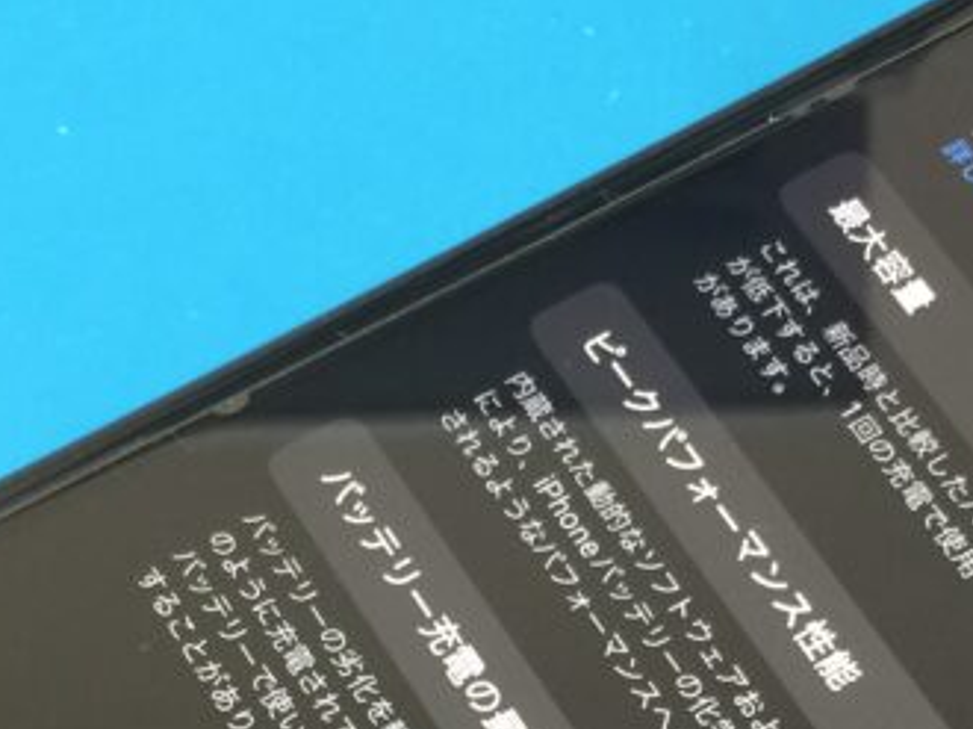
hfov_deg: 21.8
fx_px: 2528
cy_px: 844
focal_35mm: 90
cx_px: 575
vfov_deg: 15.8
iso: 100
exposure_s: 1/17
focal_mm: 4.15
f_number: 2.2
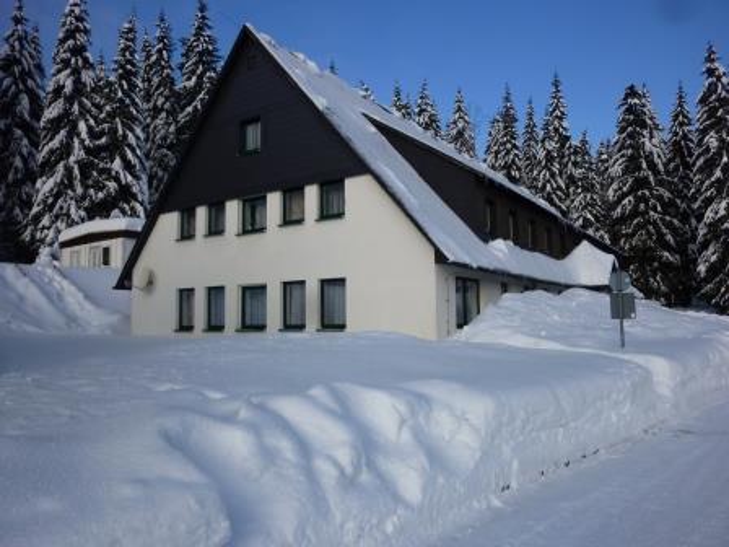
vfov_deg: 54.9
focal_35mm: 25
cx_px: 364
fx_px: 526
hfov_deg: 69.4
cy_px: 274
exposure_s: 1/800
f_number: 3.3
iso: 80
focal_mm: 4.5
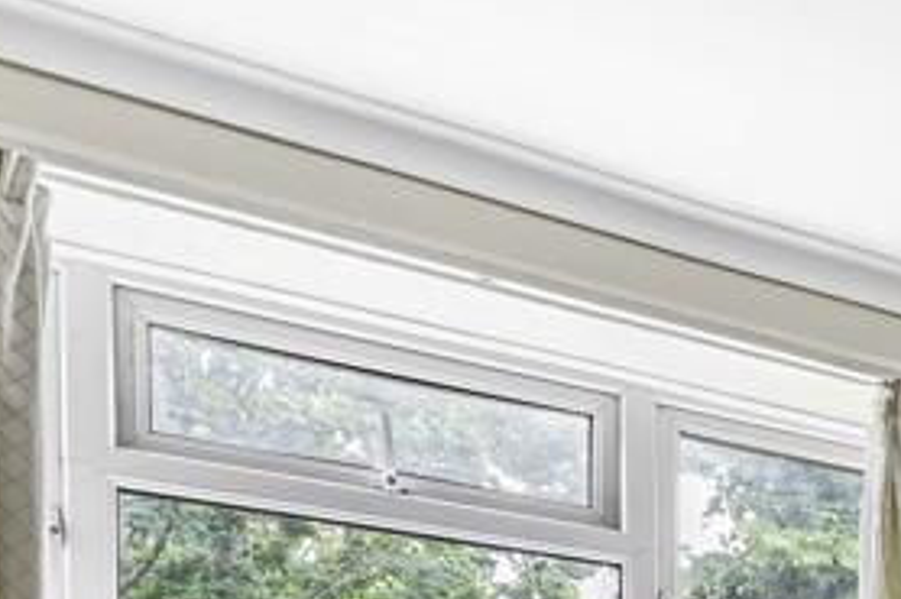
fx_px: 1476
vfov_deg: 19.3
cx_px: 1429
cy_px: 966
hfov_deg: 24.4
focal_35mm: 59
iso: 400
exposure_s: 1/2
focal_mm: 16
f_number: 8
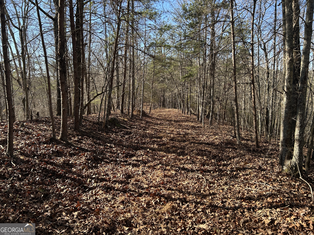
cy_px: 118
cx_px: 157
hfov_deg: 67.3
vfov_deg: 53.1
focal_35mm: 26
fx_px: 236
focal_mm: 5.7
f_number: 1.5
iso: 50
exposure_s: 1/786
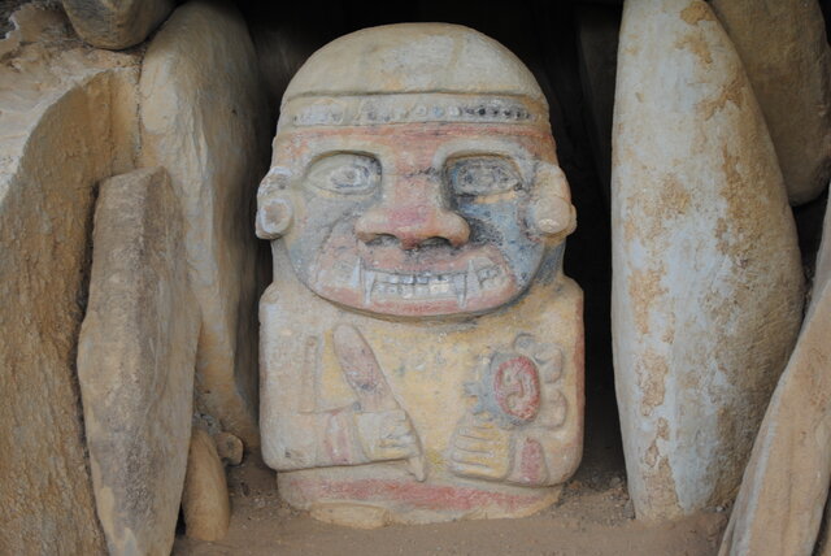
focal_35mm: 69
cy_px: 278
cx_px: 416
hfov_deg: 29.2
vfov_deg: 19.8
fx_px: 1594
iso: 200
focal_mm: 46
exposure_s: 1/80
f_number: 5.3
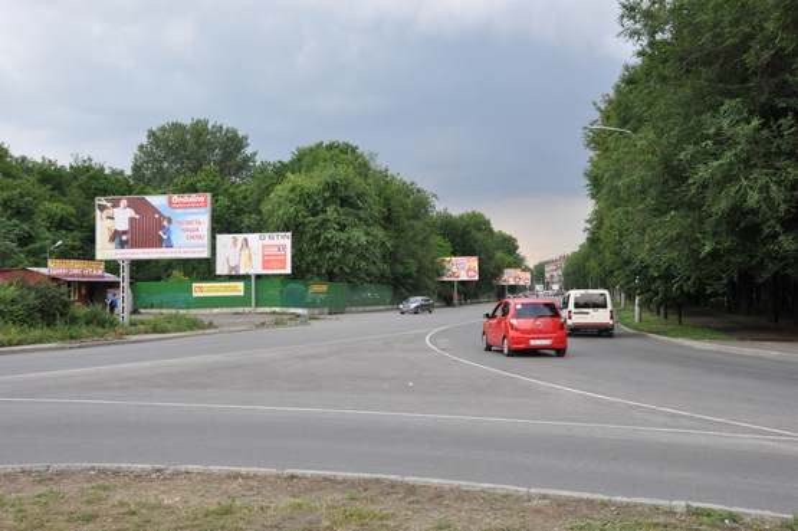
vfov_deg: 34.1
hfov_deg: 49.6
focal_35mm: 39
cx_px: 399
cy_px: 266
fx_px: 864
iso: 200
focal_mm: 26
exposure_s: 1/80
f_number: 9
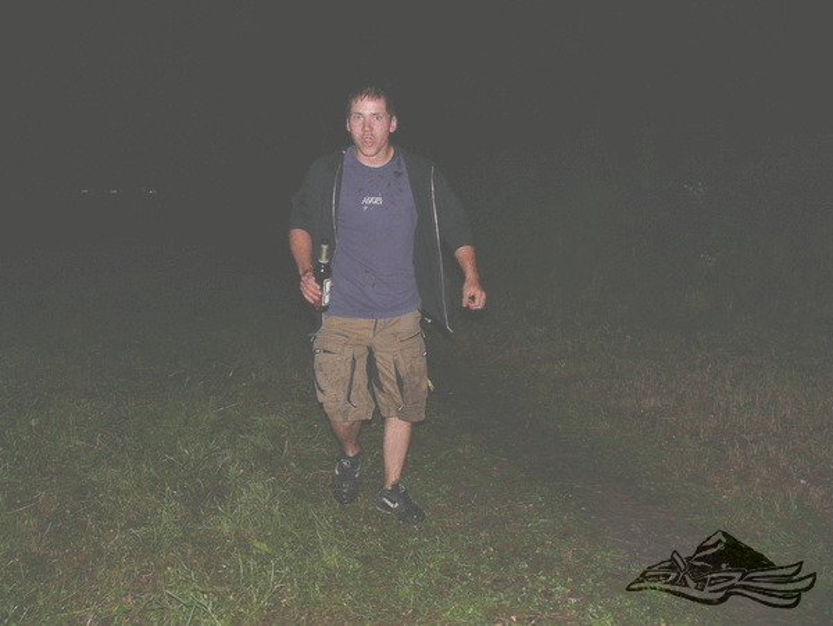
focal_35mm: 35
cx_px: 416
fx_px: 843
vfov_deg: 40.8
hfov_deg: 52.6
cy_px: 313
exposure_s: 1/30
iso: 100
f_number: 2.8
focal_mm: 7.4
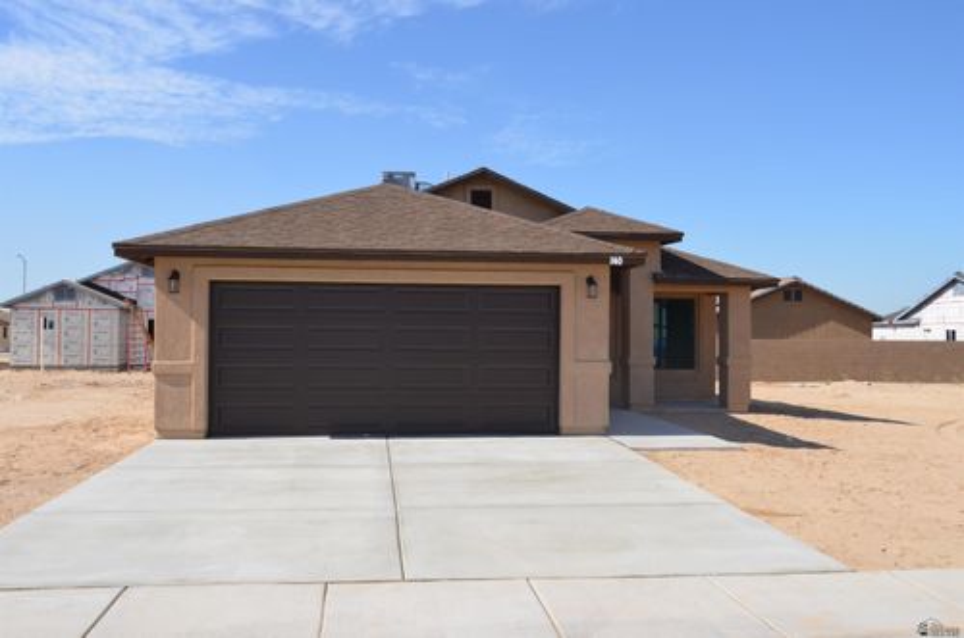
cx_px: 482
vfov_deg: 39.8
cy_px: 319
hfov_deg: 57.3
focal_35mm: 33
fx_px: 882
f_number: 9
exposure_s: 1/200
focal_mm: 22
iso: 100
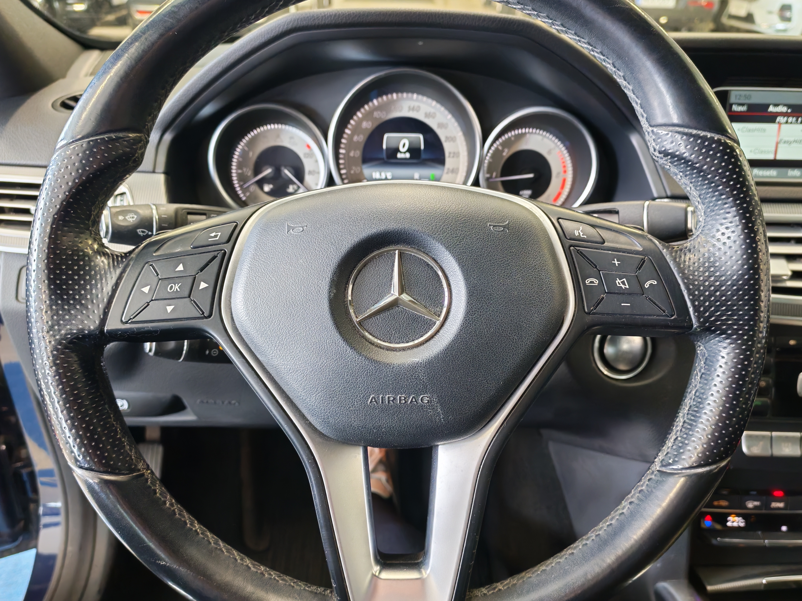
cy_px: 300
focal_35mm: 31
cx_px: 401
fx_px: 718
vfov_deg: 45.4
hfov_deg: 58.4
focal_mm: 6.12
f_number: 1.9
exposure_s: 1/100
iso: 640
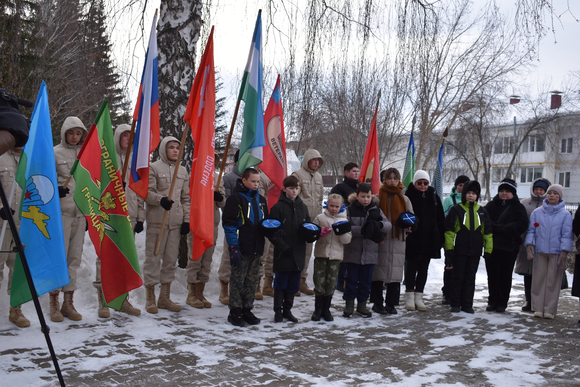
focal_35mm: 39
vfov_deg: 34.2
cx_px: 290
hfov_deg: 49.5
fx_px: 628
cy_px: 194
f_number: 5.6
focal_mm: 26
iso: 100
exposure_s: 1/125
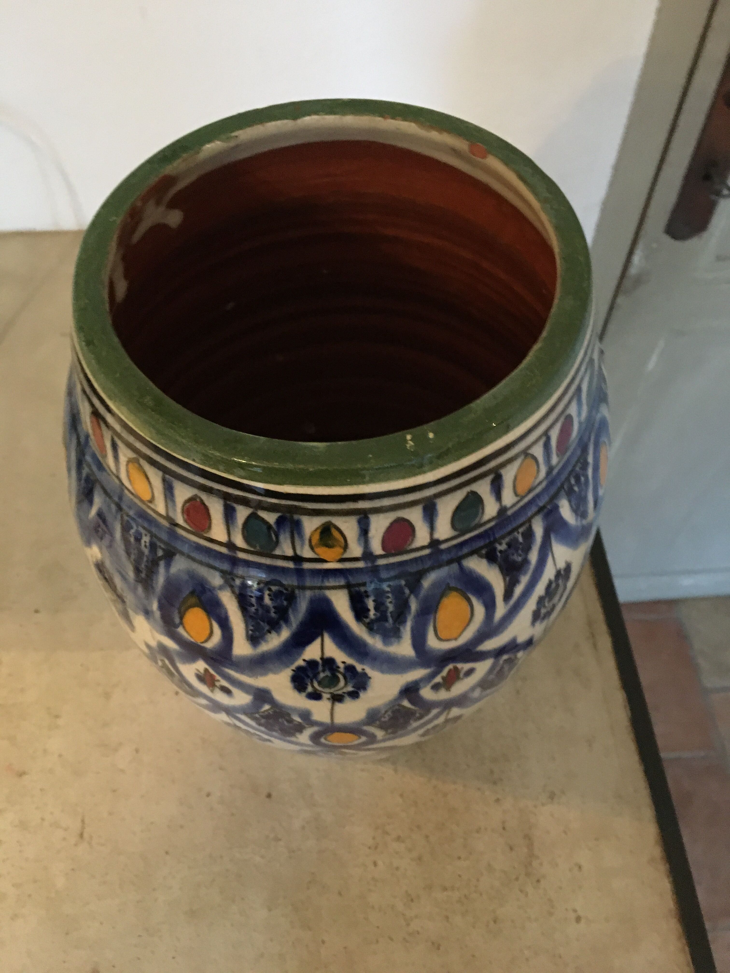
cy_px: 486
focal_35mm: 29
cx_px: 365
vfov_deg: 61.7
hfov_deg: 48.2
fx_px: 815
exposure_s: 1/17
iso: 500
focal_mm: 4.15
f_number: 2.2
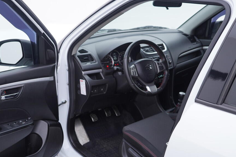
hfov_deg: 45.3
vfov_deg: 31.2
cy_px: 84
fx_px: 282
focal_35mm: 43
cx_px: 100
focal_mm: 24
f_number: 3.2
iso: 125
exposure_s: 1/50
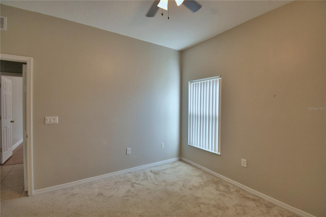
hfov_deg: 100.4
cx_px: 163
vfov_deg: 77.3
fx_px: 136
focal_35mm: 15
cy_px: 108
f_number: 4.5
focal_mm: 10
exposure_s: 1/125
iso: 280
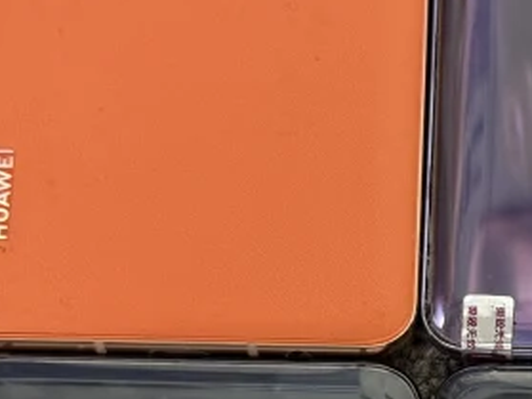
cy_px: 441
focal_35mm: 124
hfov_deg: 15.0
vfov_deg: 11.8
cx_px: 740
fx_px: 1905
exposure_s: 1/50
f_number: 1.78
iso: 125
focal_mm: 6.76
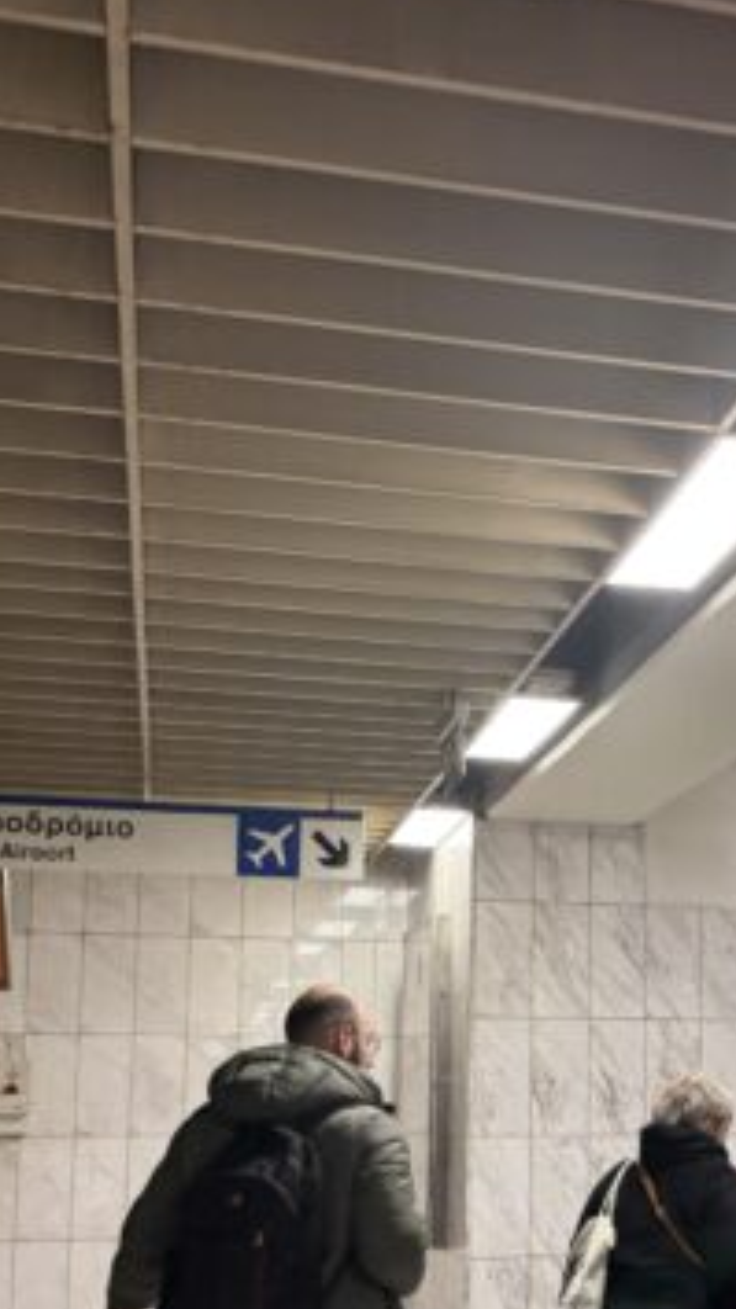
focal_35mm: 51
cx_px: 681
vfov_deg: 39.9
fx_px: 1770
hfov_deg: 22.8
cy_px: 906
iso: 200
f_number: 1.78
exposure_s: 1/50
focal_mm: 6.76
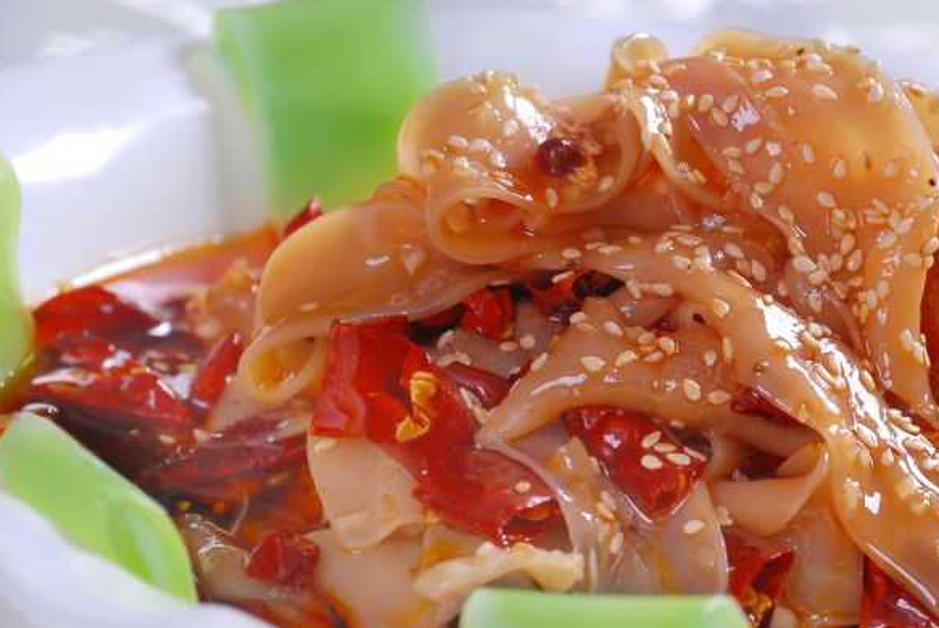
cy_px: 247
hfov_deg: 12.9
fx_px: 4125
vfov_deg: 8.7
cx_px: 817
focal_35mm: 158
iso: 160
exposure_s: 1/160
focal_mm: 60
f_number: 6.3
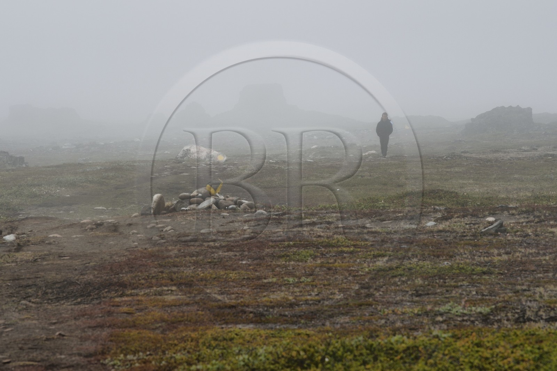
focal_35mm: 200
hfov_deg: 10.3
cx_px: 278
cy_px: 186
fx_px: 3094
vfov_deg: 6.9
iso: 200
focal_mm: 200
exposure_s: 1/250
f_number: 13
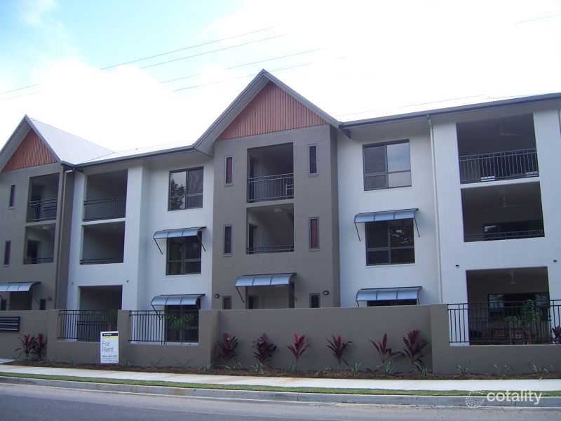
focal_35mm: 36
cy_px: 210
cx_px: 280
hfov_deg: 51.4
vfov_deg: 39.7
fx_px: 583
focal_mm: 6
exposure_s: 1/350
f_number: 3
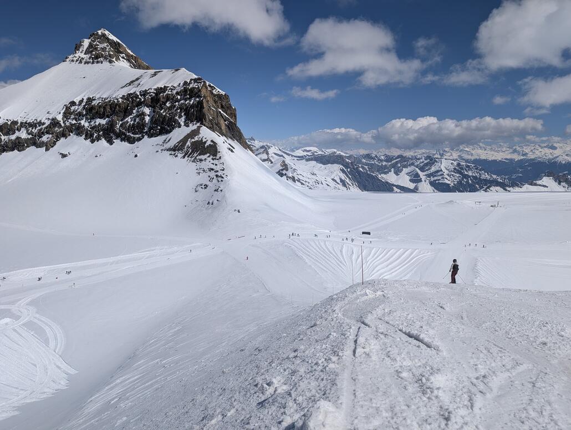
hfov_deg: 71.5
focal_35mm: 24
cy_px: 215
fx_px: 396
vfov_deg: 56.9
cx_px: 286
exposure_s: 1/5682
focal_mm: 6.9
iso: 32
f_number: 1.68
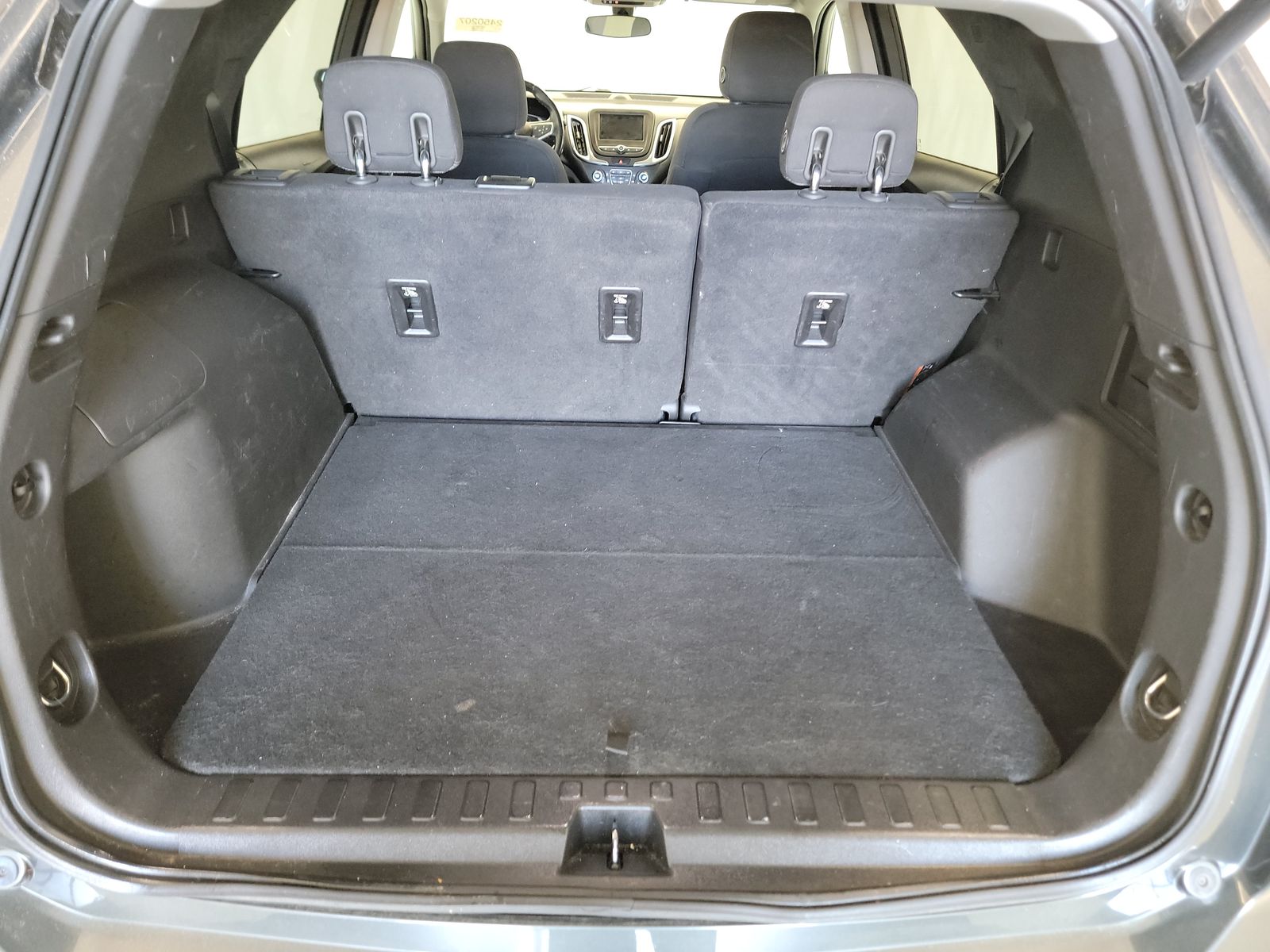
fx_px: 881
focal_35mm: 24
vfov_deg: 56.8
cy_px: 476
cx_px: 635
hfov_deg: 71.6
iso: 818
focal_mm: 6.7
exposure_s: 1/14
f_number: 1.8
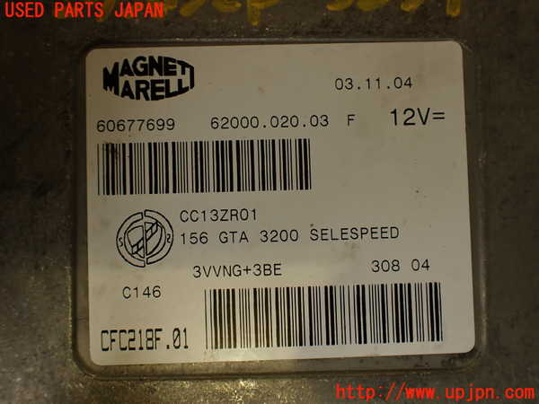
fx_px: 498
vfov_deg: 44.2
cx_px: 270
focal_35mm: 32
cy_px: 202
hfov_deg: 56.8
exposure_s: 1/100
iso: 100
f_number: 2.4
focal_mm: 5.79
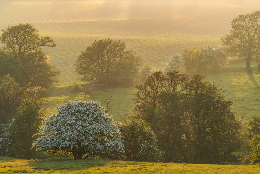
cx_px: 130
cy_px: 87
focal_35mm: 170
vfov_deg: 8.1
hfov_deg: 12.1
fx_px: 1228
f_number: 10
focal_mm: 170
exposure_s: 1/320
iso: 400
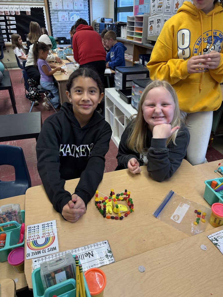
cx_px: 112
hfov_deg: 56.8
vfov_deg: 71.6
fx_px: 206
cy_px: 148
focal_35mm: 24
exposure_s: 1/60
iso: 160
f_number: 1.78
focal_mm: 6.76
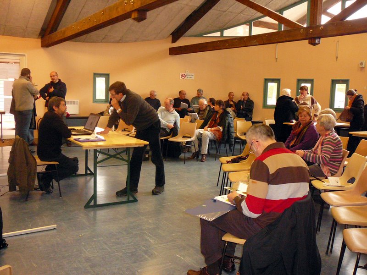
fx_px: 371
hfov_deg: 52.6
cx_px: 184
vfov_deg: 40.7
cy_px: 138
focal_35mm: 35
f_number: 2.8
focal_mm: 5.2
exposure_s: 1/30
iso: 400
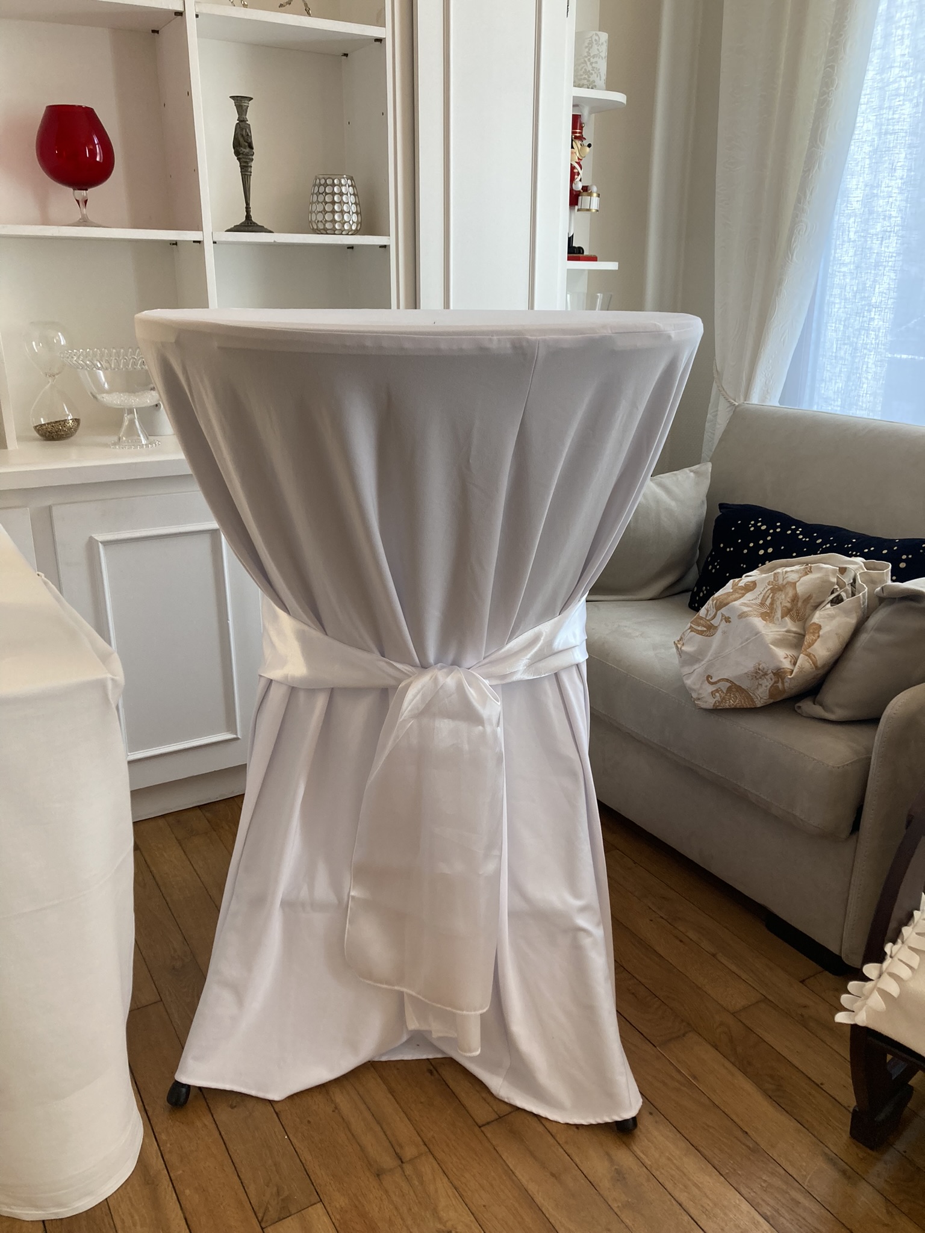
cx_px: 462
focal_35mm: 28
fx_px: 998
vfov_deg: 63.4
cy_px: 616
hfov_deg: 49.7
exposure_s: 1/50
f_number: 1.8
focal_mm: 3.99
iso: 50
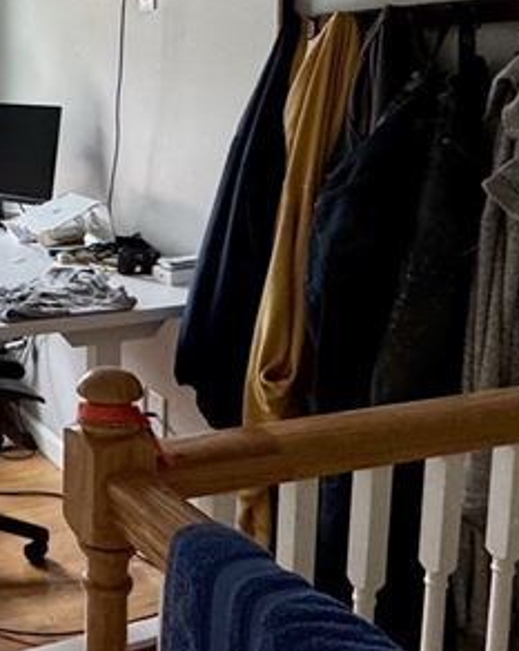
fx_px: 923
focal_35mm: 48
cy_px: 203
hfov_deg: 27.9
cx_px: -89
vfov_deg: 38.3
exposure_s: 1/99
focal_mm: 2.22
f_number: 2.2
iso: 200
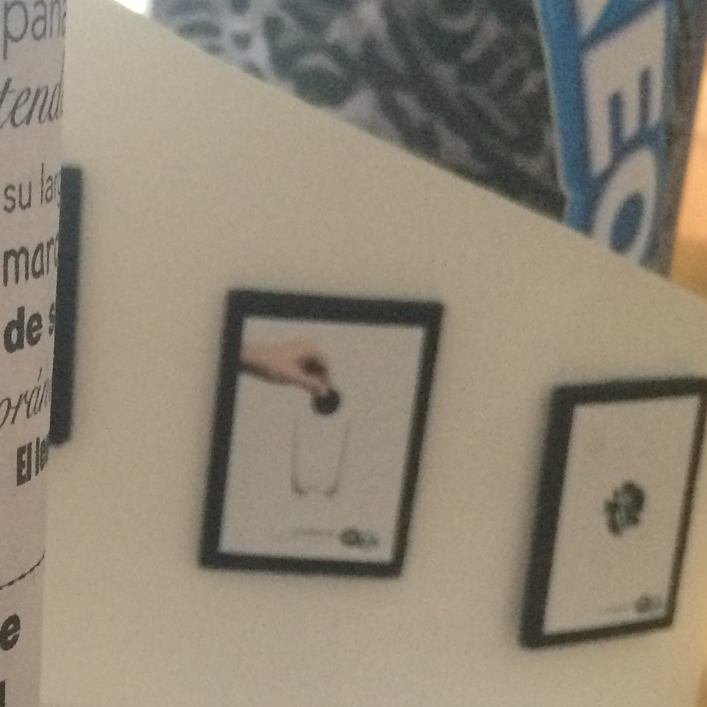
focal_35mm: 76
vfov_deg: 22.5
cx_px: 4
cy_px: 559
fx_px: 1756
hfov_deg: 21.9
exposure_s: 1/15
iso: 320
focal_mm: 4.15
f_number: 2.2
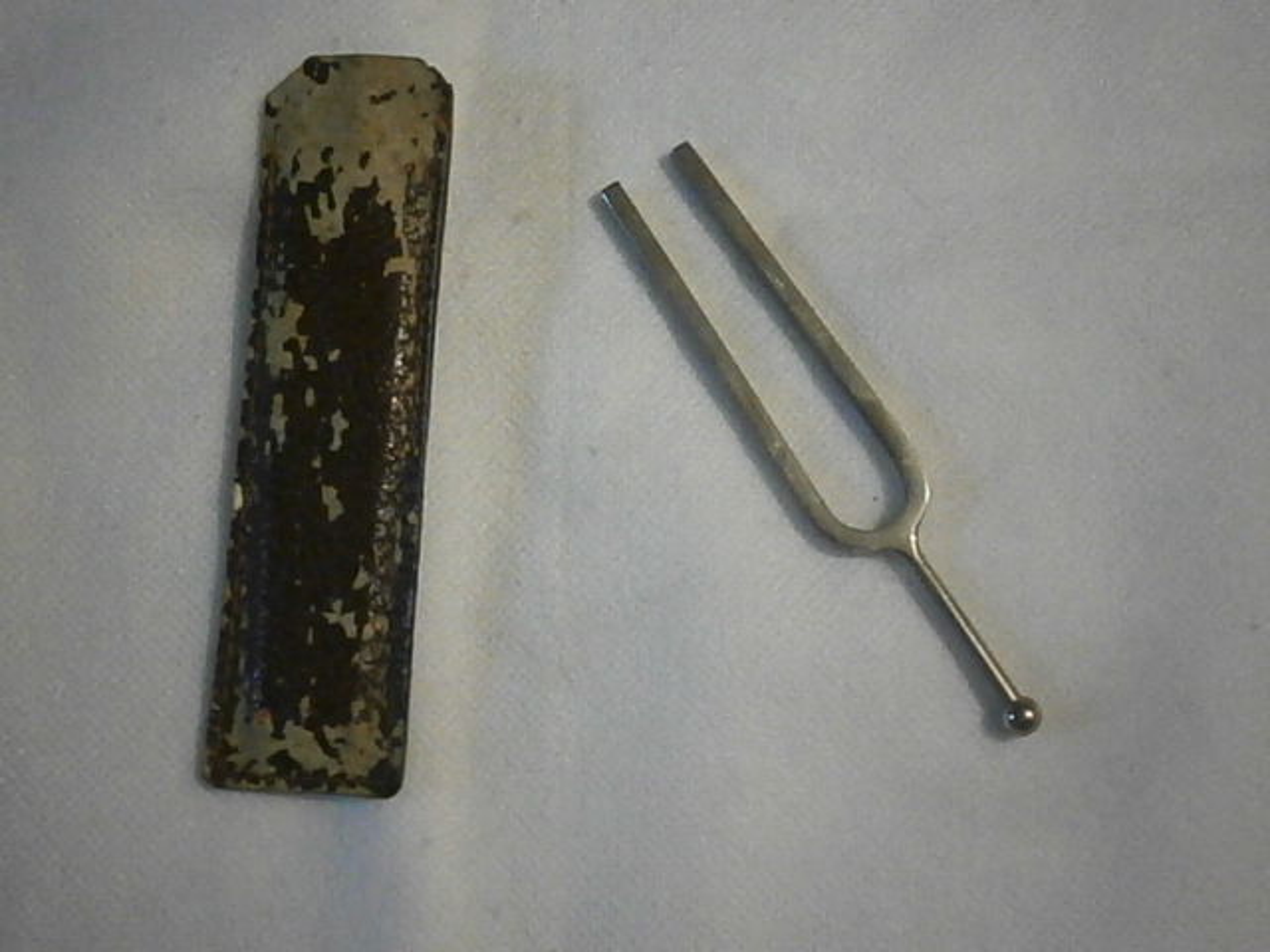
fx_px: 1724
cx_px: 635
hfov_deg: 40.4
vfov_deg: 30.9
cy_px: 476
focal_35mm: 47
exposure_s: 1/30
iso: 1250
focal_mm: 8.3
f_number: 3.4
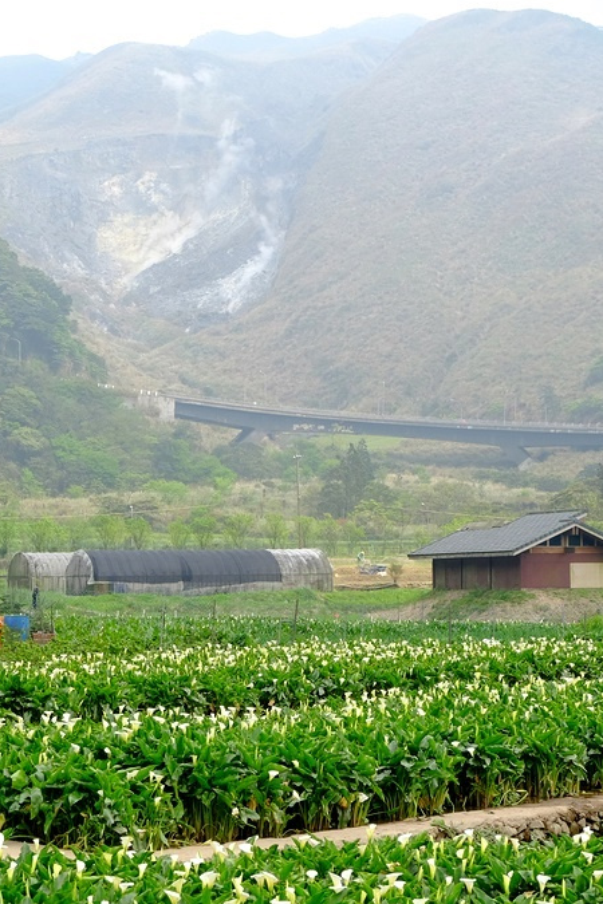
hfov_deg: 16.1
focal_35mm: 85
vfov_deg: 23.9
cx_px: 328
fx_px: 2135
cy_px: 448
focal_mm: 37.1
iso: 400
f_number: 6.4
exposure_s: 1/600
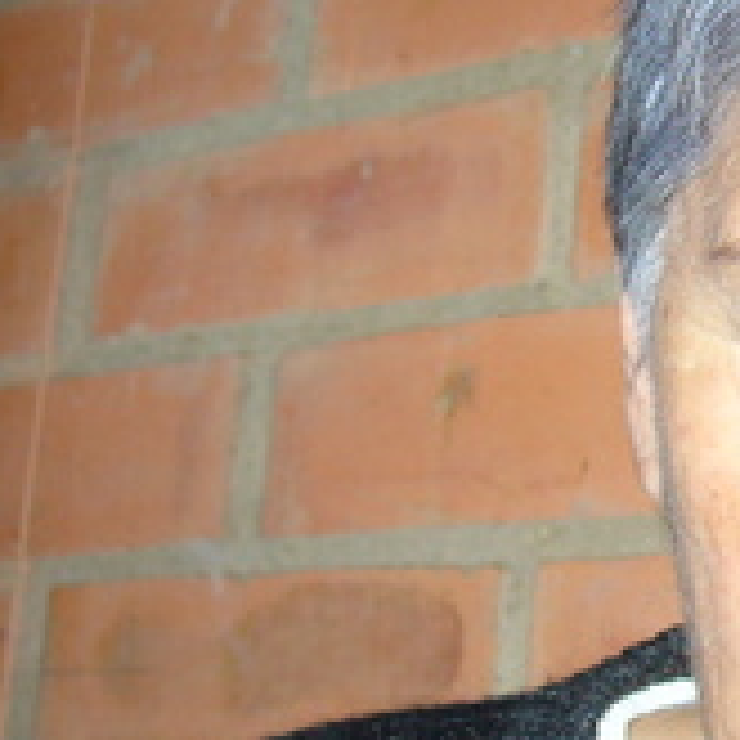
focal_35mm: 120
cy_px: 413
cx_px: 1000
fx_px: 2902
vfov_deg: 14.5
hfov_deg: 13.9
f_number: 2.8
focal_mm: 5.8
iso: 100
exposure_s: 1/60
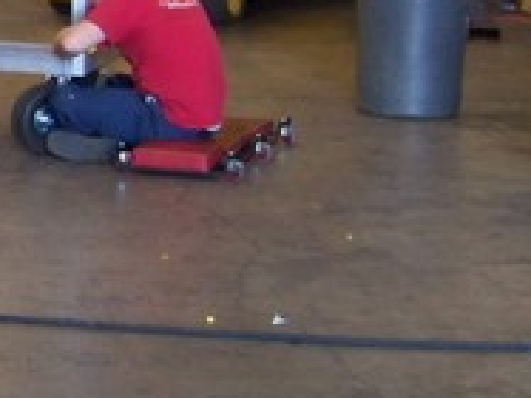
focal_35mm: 135
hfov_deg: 14.1
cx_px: -153
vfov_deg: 10.9
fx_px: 2070
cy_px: 72
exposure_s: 1/30
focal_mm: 5.85
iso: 219
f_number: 2.8
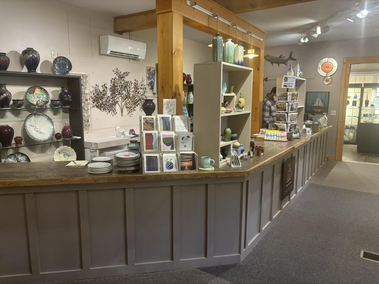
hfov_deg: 67.3
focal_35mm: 26
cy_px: 142
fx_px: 285
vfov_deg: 53.1
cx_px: 190
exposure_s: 1/60
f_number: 1.6
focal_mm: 5.96
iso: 100
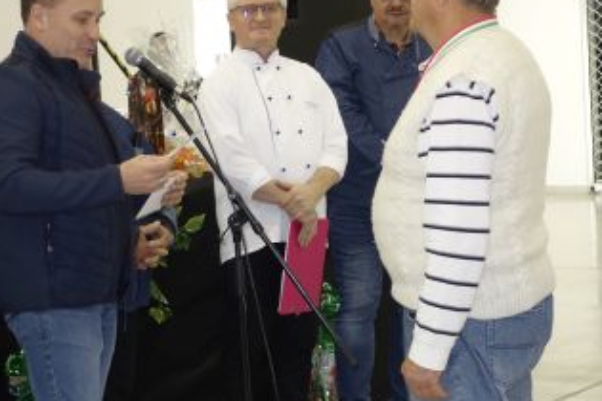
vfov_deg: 12.3
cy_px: 205
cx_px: 287
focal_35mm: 111
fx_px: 1856
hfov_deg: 18.4
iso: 800
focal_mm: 25.93
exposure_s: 1/80
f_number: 4
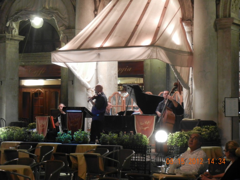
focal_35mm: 89
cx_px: 120
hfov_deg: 22.0
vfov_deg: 16.6
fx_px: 617
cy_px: 90
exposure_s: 1/2.1
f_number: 4.4
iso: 200
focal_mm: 16
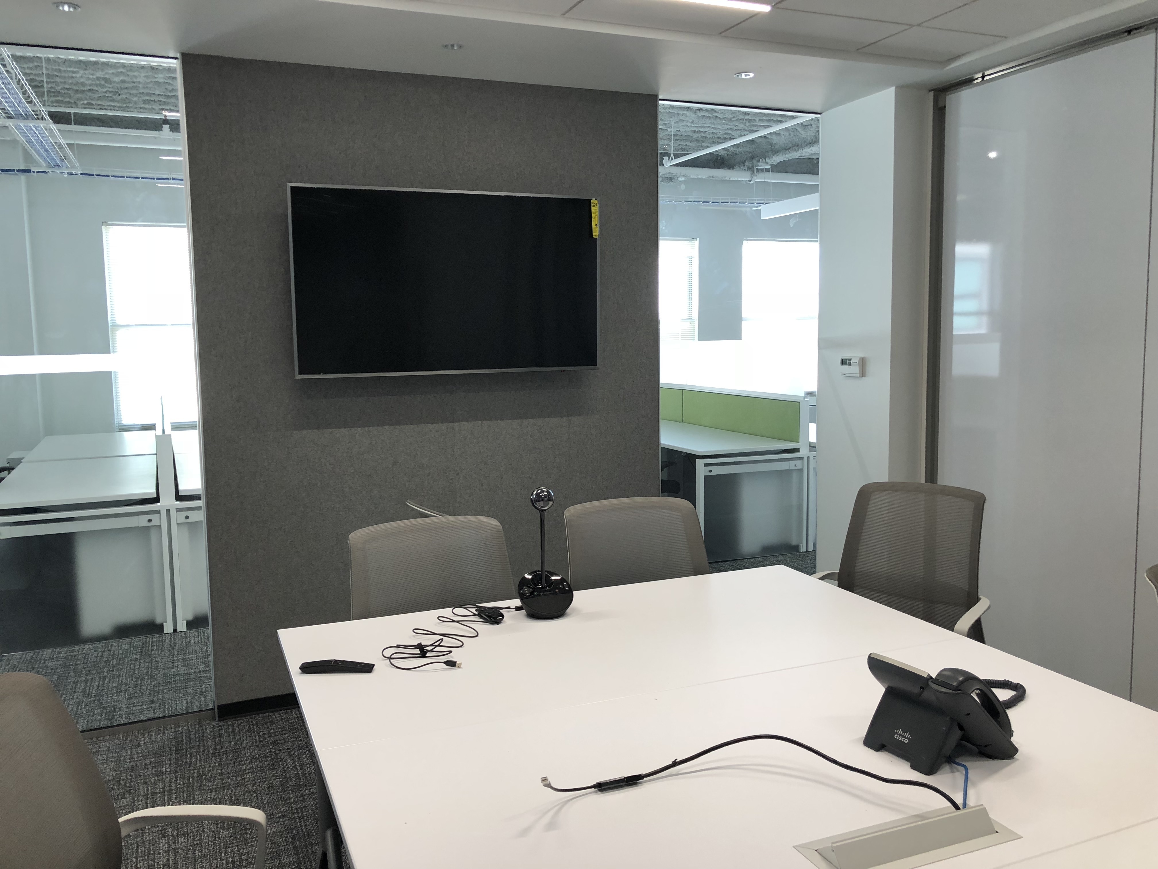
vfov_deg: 48.2
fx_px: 970
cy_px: 434
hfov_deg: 61.7
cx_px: 579
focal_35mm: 29
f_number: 1.8
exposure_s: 1/30
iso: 25
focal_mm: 3.99
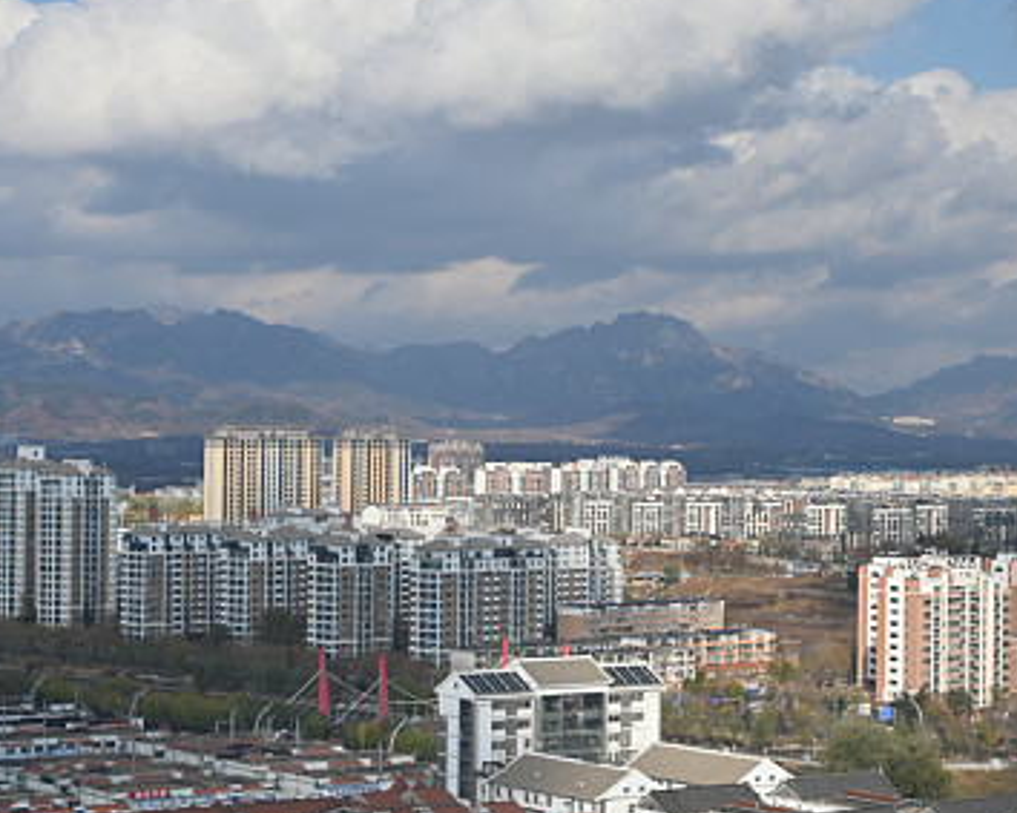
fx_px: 2678
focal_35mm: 89
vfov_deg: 17.3
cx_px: 510
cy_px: 417
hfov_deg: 21.5
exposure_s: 1/250
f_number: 8
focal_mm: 42
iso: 64
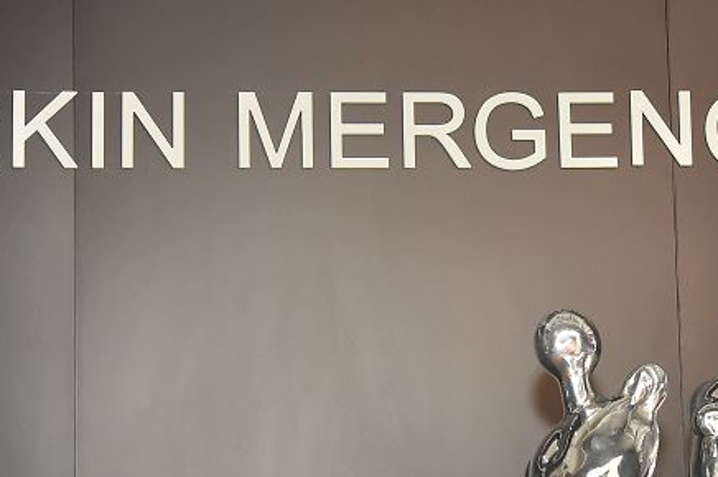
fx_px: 1554
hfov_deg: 26.0
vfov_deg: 17.0
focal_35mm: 78
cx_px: 367
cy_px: 489
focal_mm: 34
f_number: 5.6
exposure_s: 1/60
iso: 6400
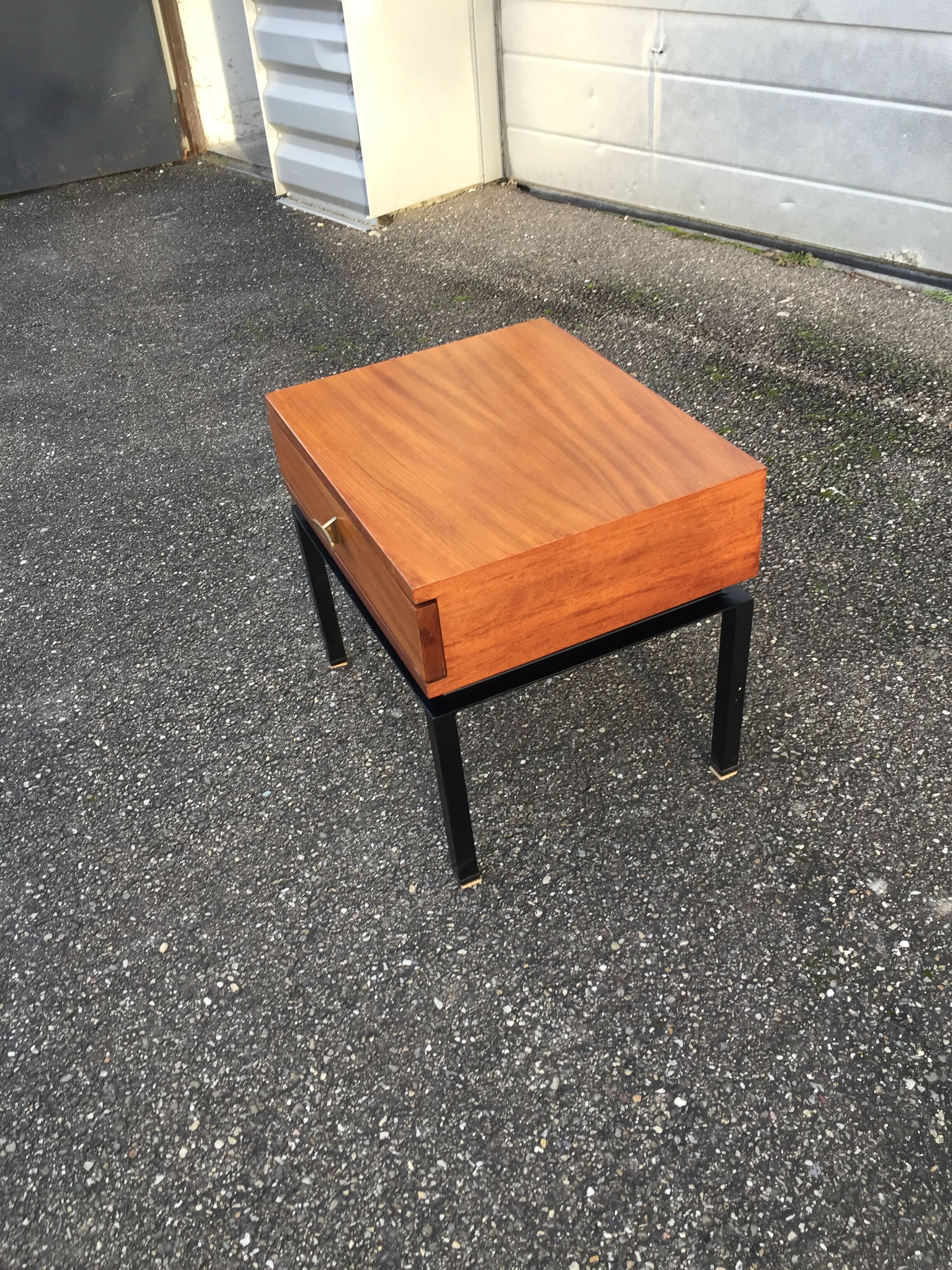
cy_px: 635
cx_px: 476
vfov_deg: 61.7
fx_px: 1063
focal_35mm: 29
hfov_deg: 48.2
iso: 50
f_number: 2.2
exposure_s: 1/100
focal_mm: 4.15
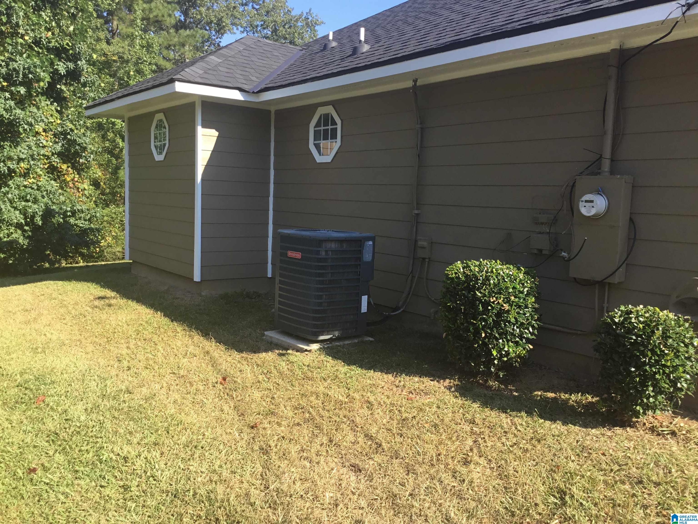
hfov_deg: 58.4
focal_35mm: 31
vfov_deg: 45.4
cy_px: 262
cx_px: 349
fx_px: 625
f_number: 2.4
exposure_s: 1/384
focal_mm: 3.3
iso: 25
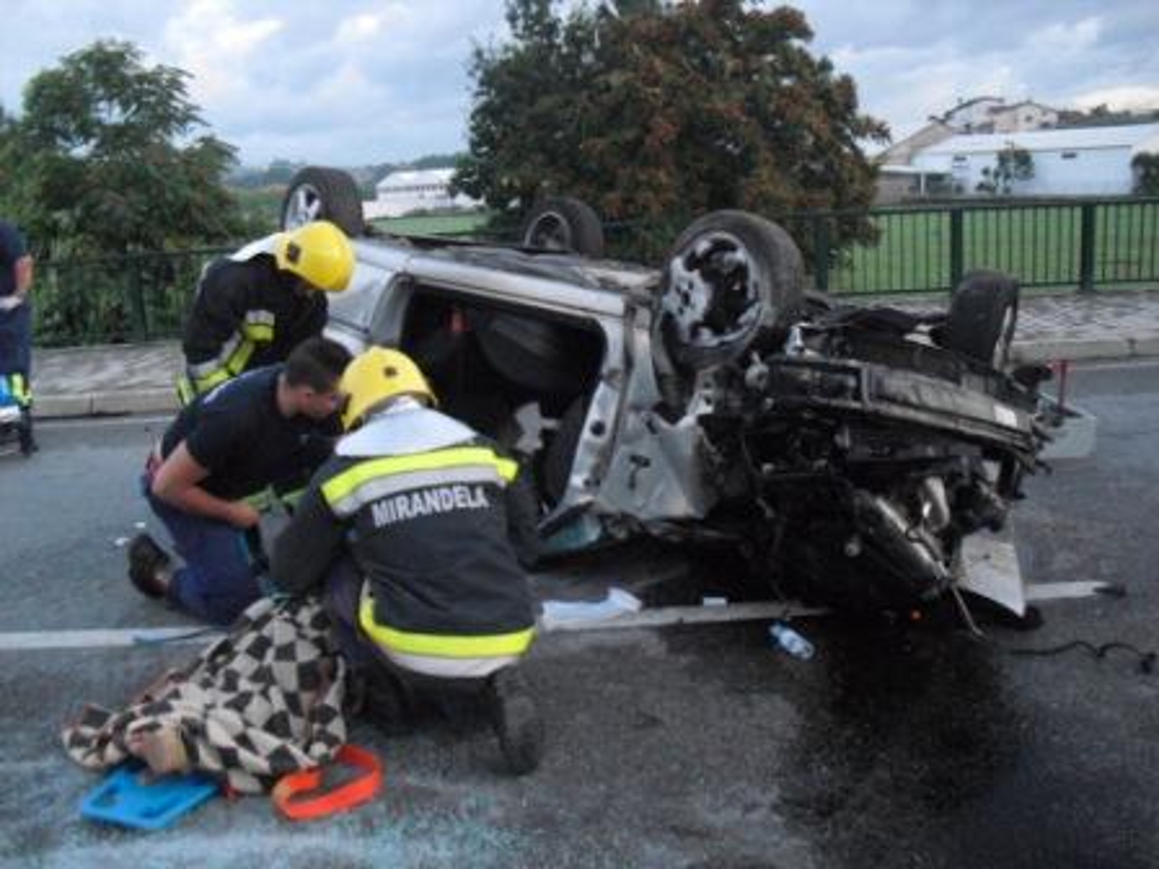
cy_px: 434
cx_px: 580
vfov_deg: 39.7
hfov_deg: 51.4
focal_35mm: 36
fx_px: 1205
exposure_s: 1/50
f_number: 3.1
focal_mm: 6.3
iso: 800
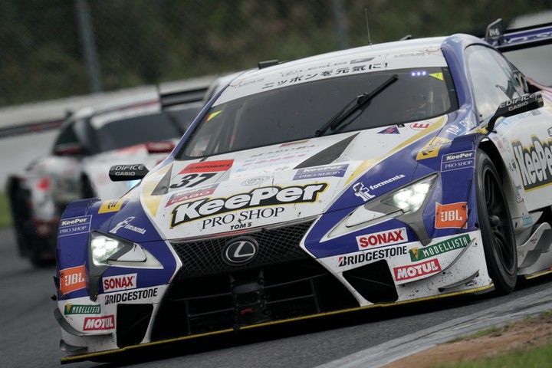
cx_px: 276
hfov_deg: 3.4
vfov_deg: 2.3
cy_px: 184
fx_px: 9199
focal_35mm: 600
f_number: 8
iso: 200
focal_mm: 600
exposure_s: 1/500
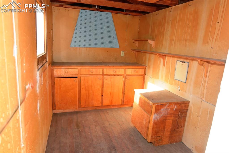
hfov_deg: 76.1
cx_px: 114
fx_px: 146
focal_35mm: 23
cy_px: 76
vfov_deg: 55.1
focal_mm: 23
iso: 100
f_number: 4.5
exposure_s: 1/80
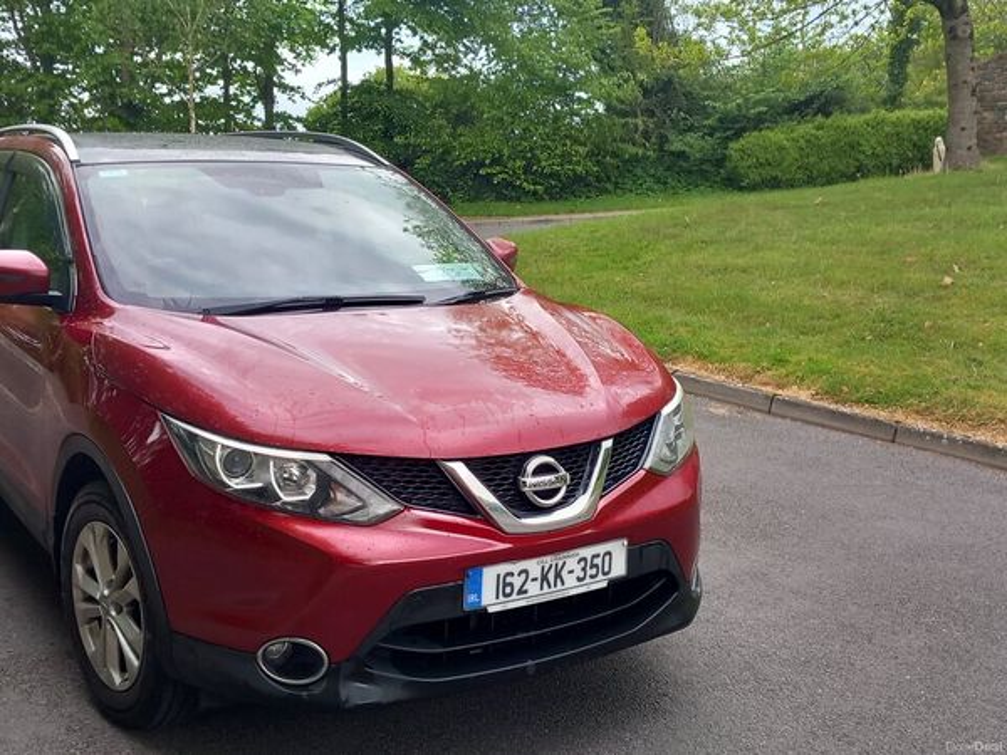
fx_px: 785
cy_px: 378
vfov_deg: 51.4
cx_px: 504
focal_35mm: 27
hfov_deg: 65.3
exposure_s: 1/50
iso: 32
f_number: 1.8
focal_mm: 4
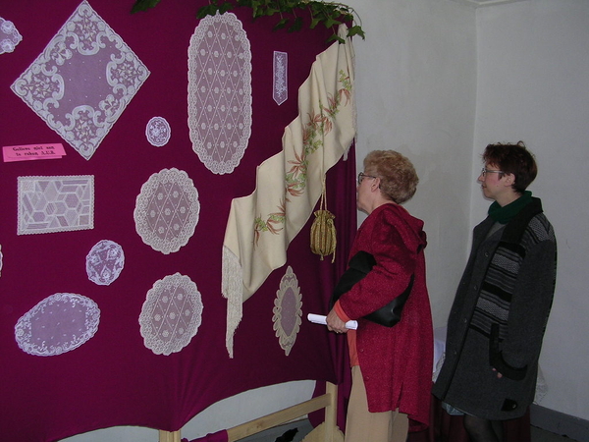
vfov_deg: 37.7
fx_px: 647
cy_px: 221
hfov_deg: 49.0
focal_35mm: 38
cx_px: 294
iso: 135
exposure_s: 1/60.1
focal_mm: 5.8
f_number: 2.8
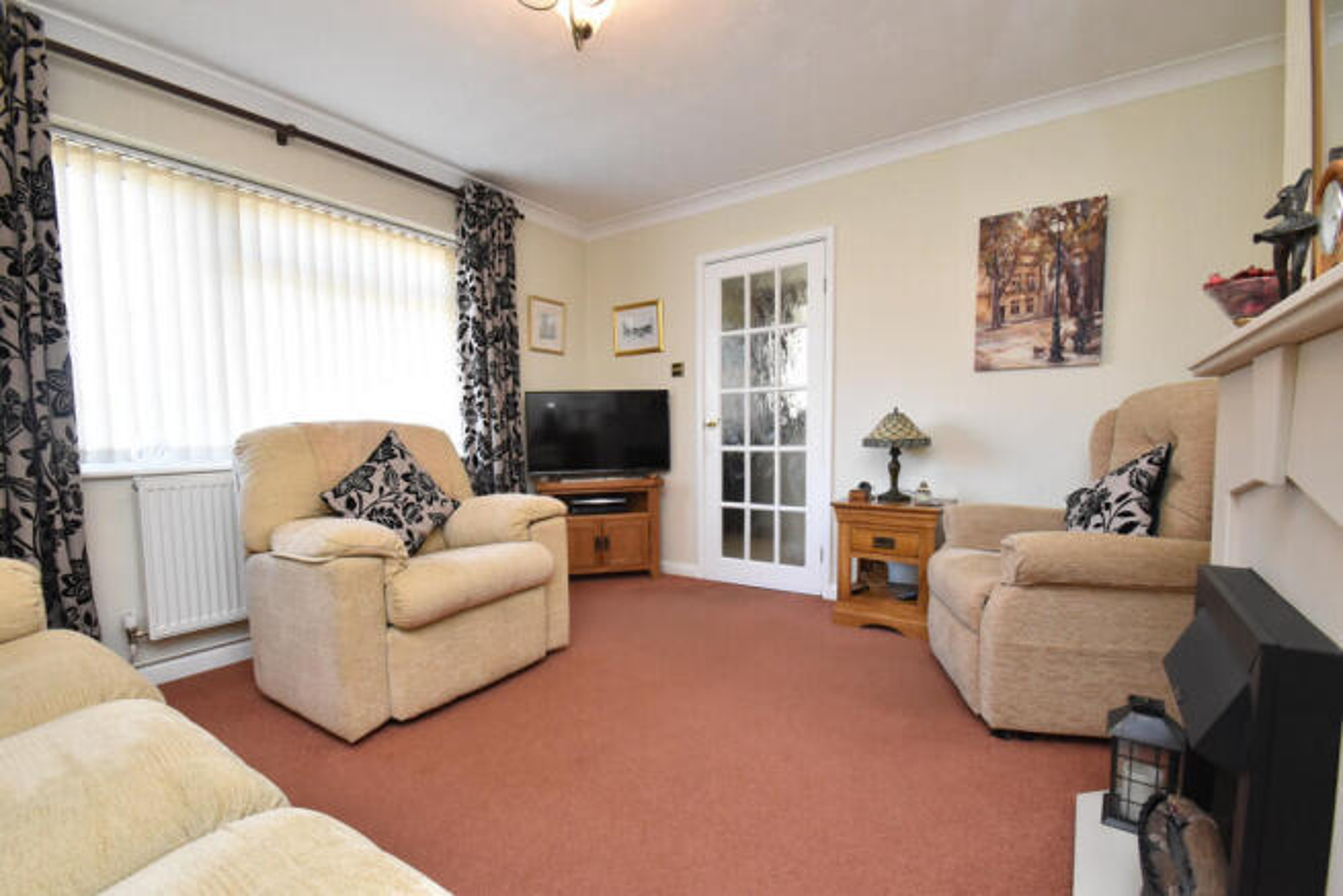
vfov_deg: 77.4
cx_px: 672
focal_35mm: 15
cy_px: 448
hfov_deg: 100.4
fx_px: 560
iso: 1600
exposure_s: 1/60
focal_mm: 10
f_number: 9
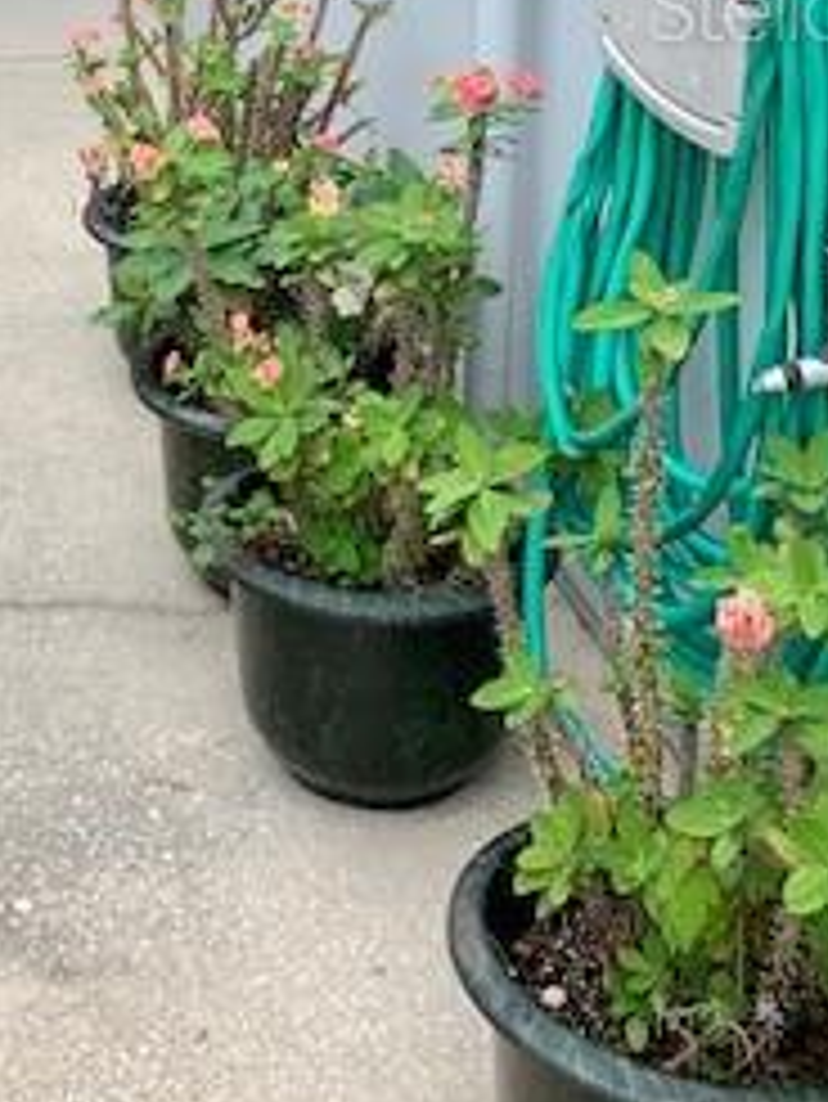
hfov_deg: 20.9
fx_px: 2167
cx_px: -9
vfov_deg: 27.0
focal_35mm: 68
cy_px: 4
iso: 25
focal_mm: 4.25
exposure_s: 1/1176
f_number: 1.8
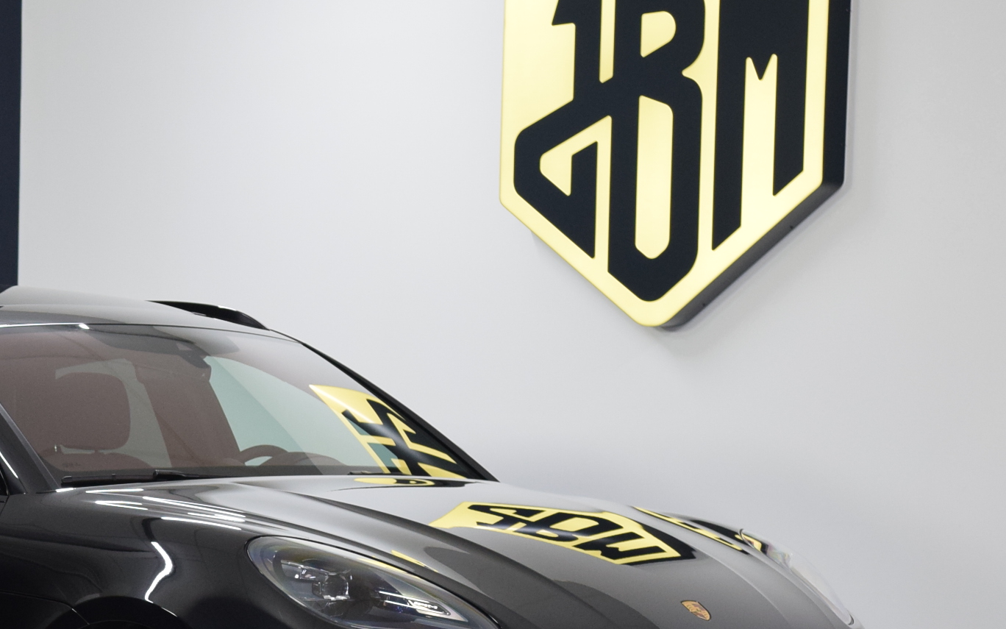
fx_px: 3211
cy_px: 564
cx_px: -29
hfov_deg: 17.3
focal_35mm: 117
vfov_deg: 11.1
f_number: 2.8
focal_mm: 35
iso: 640
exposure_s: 1/50
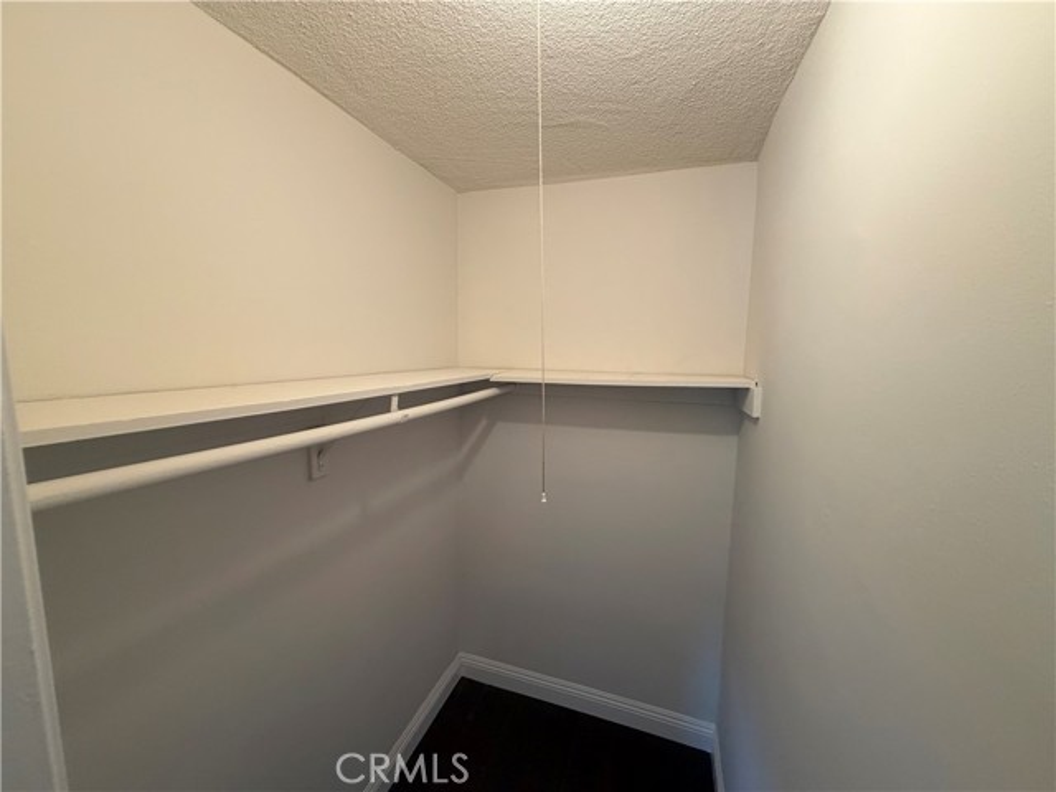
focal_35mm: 14
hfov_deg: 102.1
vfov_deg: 85.7
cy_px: 396
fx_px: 427
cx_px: 528
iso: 200
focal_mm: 2.22
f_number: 2.2
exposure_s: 1/60
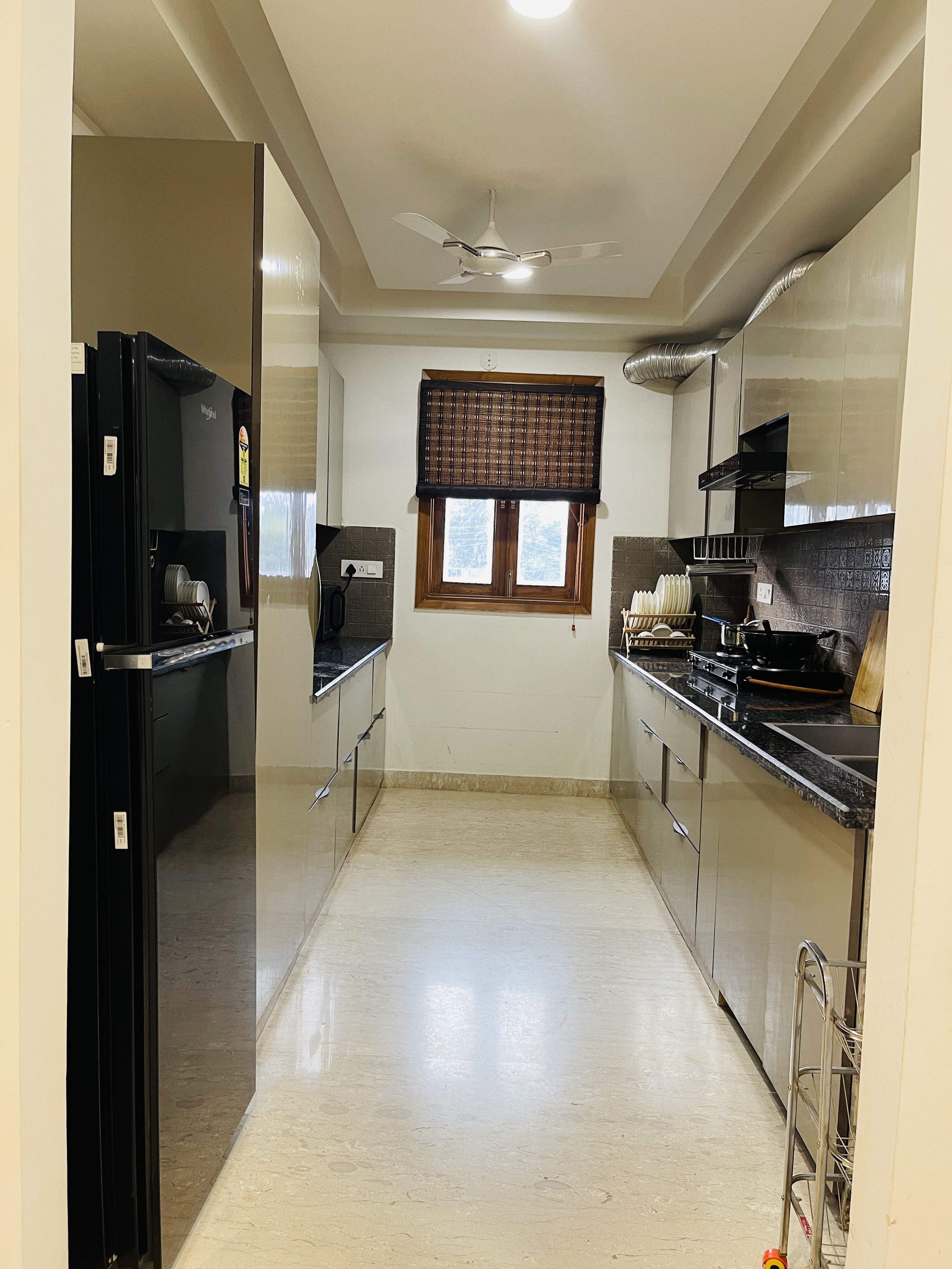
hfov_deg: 53.1
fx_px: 953
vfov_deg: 67.3
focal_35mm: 26
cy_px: 634
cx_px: 476
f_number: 1.6
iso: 160
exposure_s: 1/50
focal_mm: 5.1
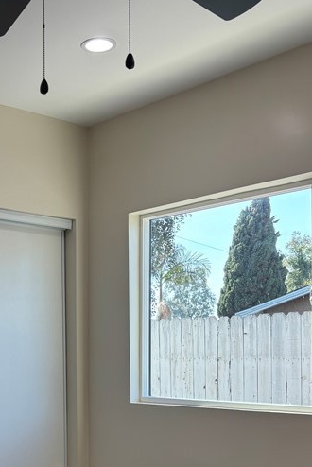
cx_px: 48
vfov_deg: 34.8
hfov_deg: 23.7
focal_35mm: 56
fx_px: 727
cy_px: 351
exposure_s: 1/203
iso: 50
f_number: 1.6
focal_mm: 5.96
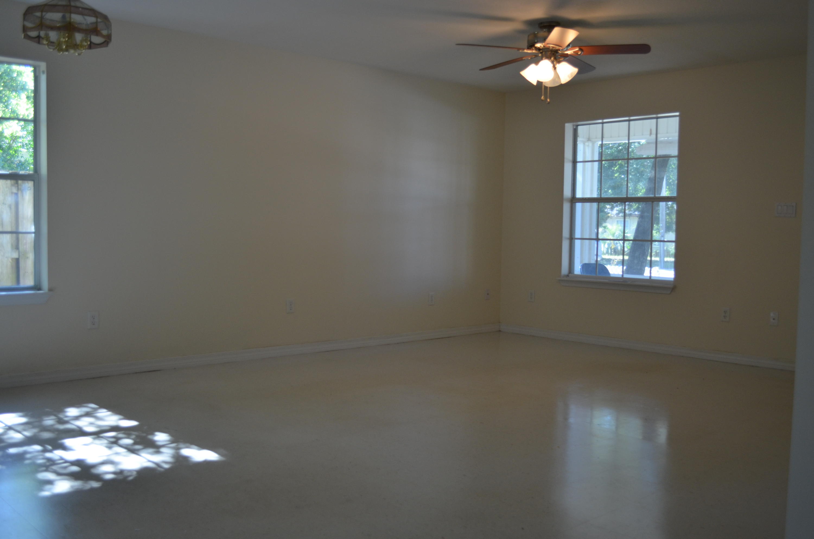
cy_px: 270
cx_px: 407
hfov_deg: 53.2
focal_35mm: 36
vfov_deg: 36.7
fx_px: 812
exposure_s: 1/80
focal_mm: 24
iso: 400
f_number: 4.2
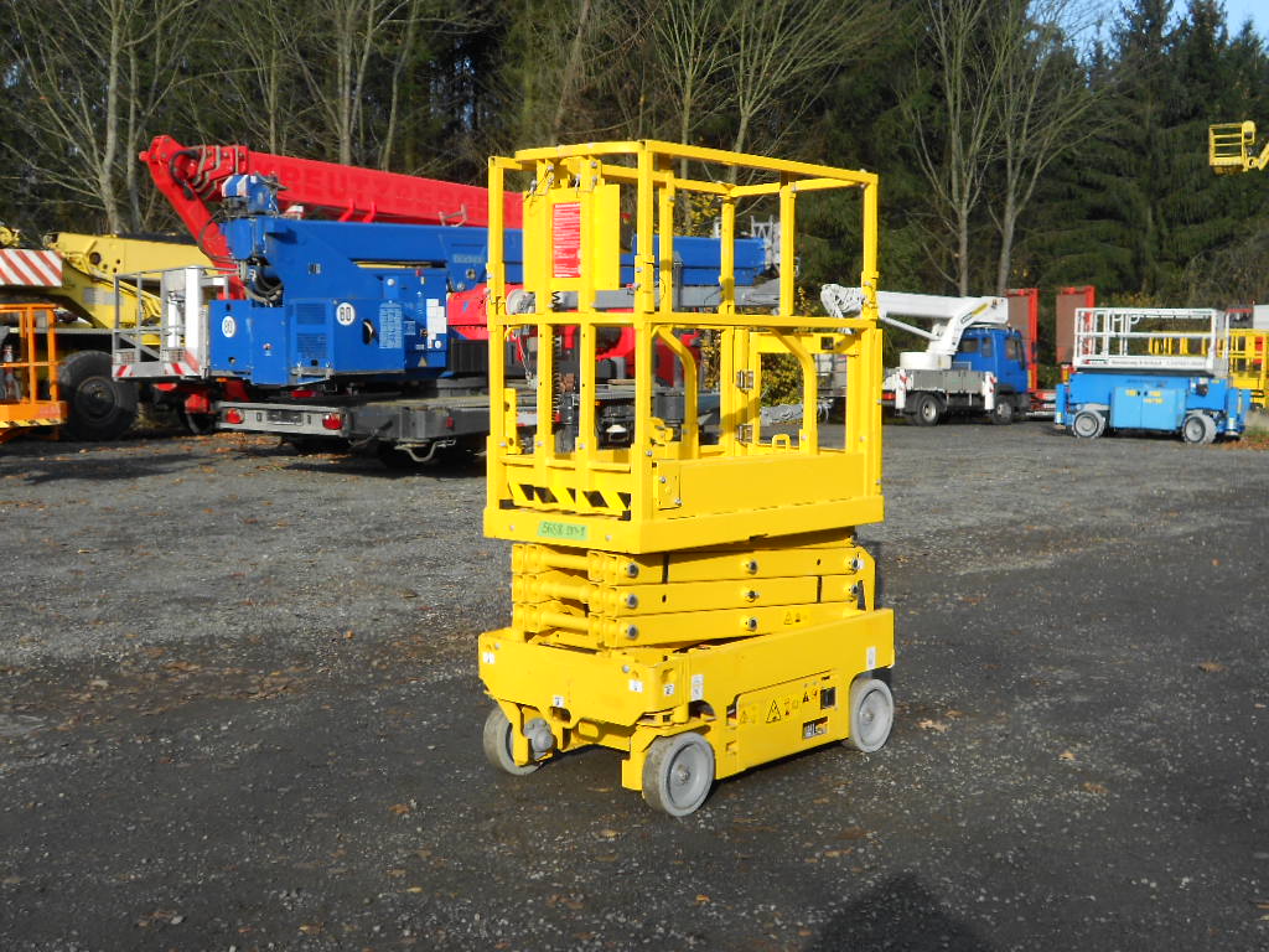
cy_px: 476
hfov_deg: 43.9
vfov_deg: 33.6
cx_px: 634
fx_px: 1576
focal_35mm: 43
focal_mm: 7.7
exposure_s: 1/500
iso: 80
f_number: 4.2
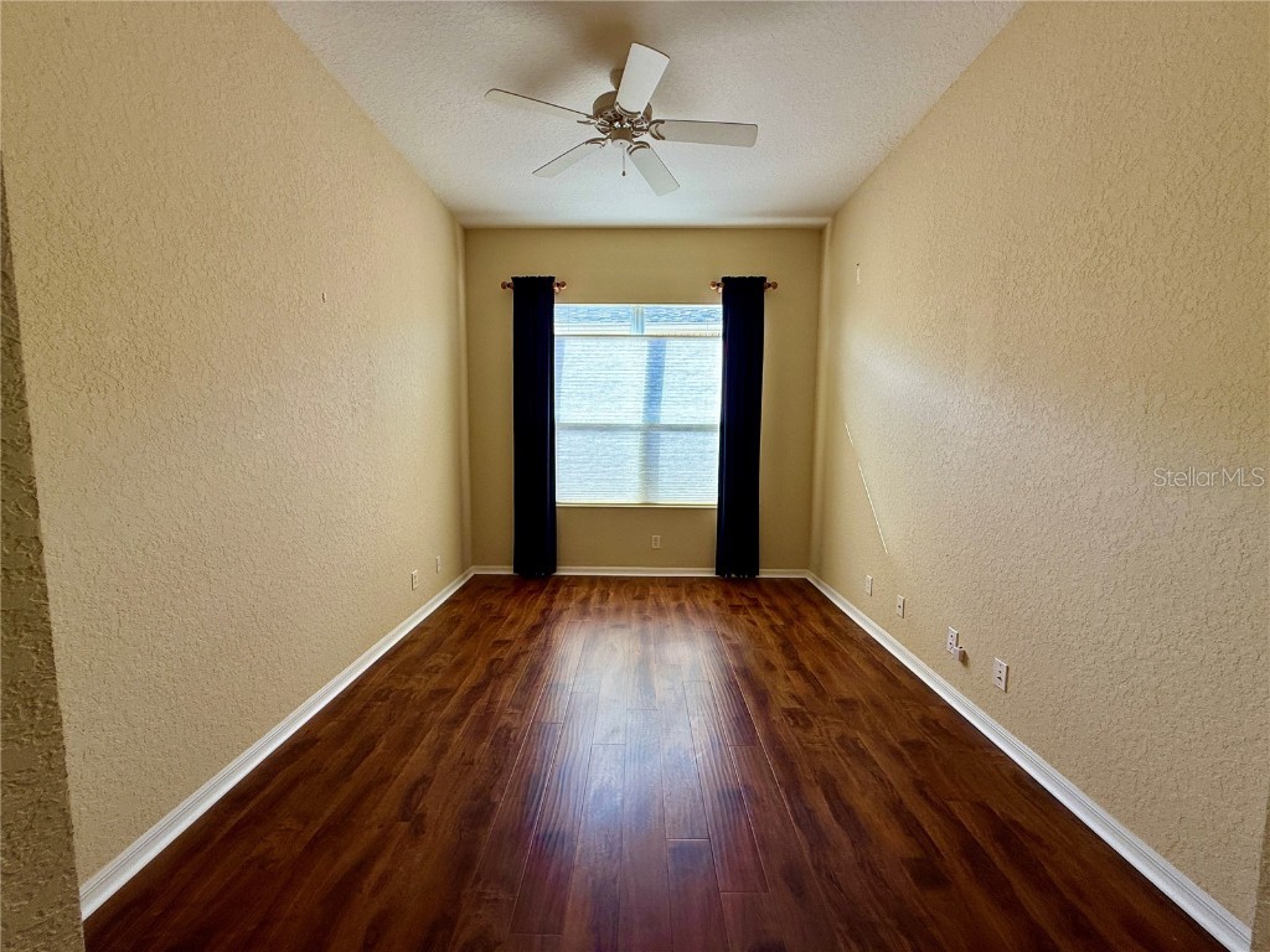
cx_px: 635
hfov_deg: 102.1
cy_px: 476
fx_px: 514
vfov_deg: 85.7
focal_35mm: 14
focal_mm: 2.22
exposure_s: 1/122
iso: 64
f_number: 2.2
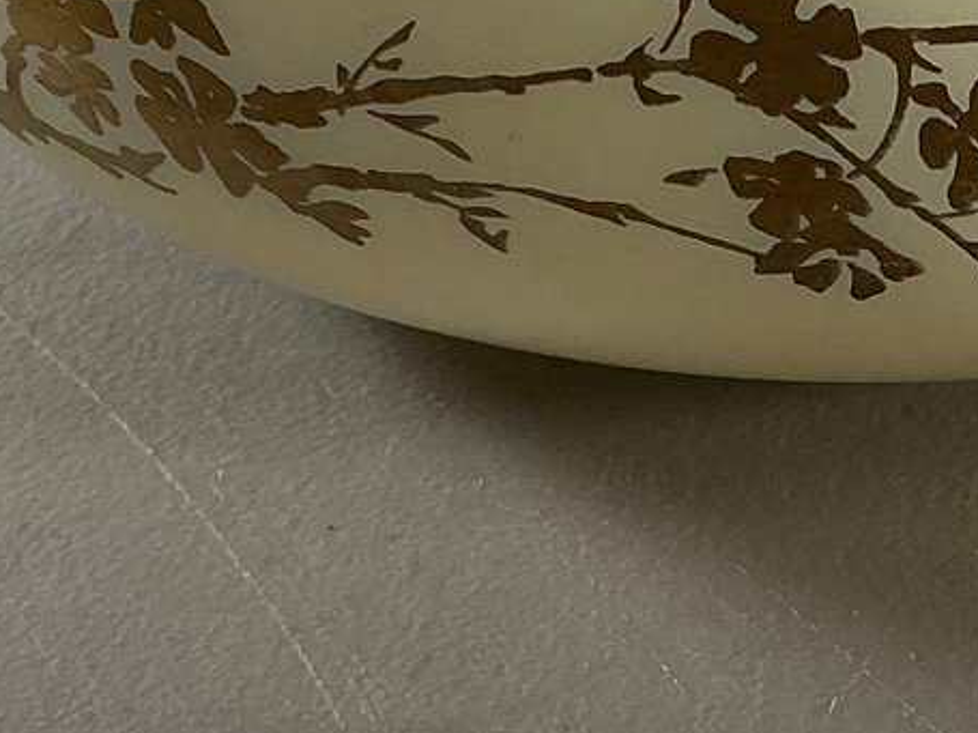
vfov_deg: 11.7
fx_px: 3474
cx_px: 832
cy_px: -271
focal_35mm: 123
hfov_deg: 15.9
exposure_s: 1/120
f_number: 1.8
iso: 32
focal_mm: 3
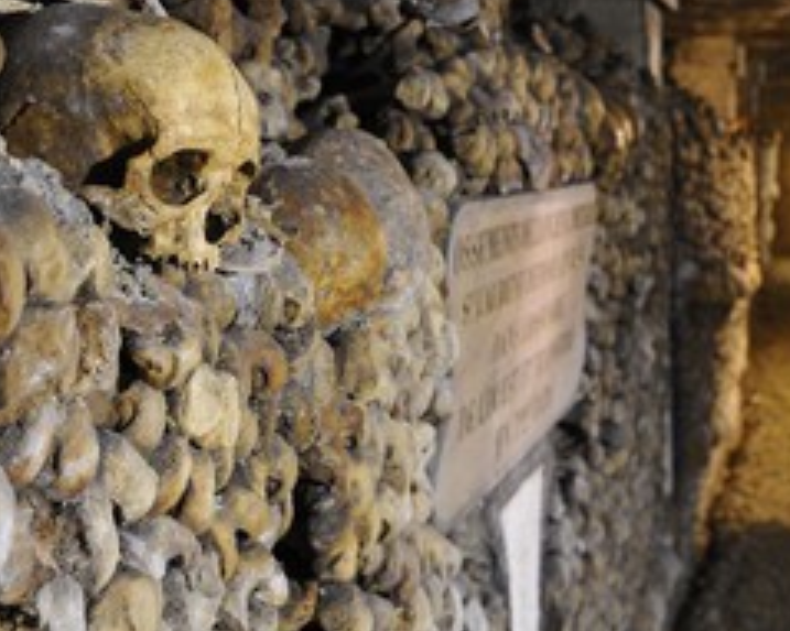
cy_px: 178
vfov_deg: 26.9
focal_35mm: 56
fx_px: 1309
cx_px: 473
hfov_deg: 33.5
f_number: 5.6
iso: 400
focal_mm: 34
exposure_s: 13
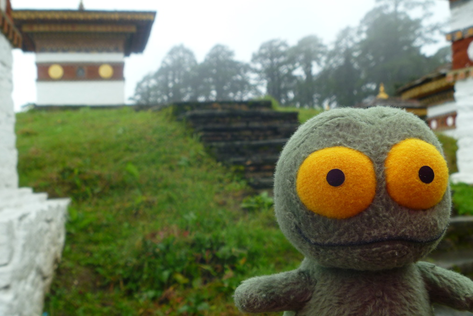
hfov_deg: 51.9
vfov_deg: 35.9
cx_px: 239
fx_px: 486
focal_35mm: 37
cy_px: 145
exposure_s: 1/160
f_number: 4.5
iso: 80
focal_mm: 6.3
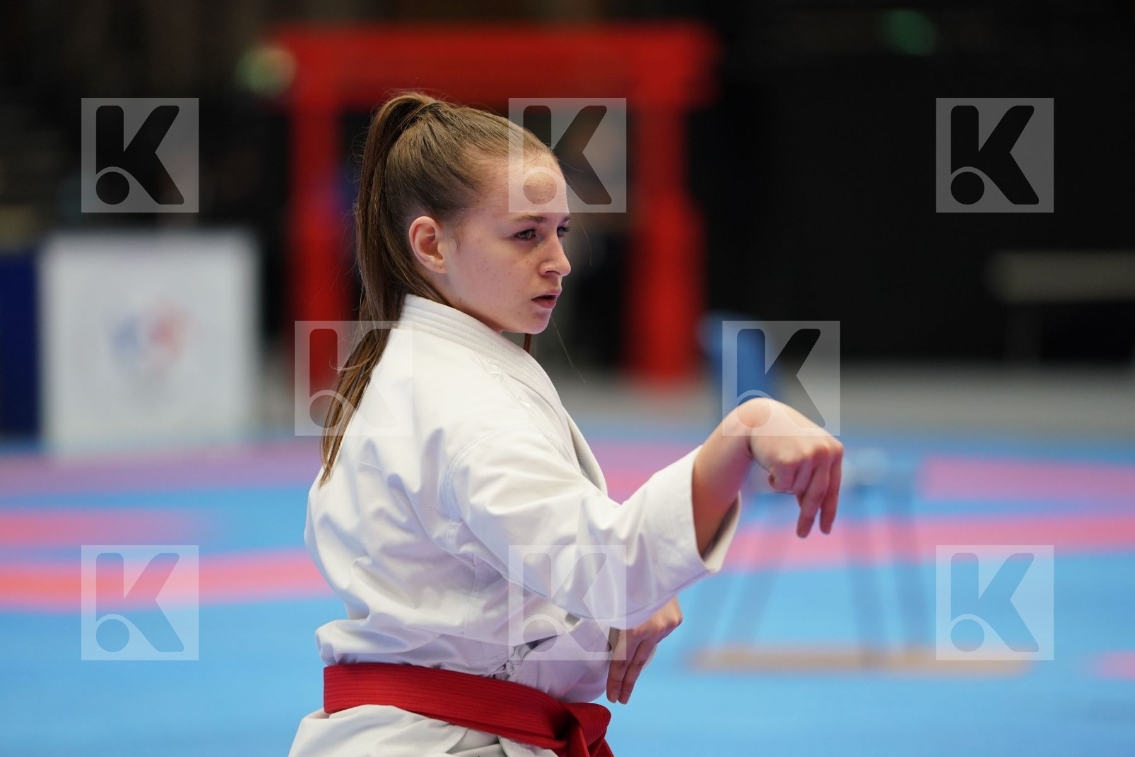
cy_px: 378
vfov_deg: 6.9
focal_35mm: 200
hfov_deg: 10.3
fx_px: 6305
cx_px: 568
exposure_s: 1/500
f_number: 2.8
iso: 1250
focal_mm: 200
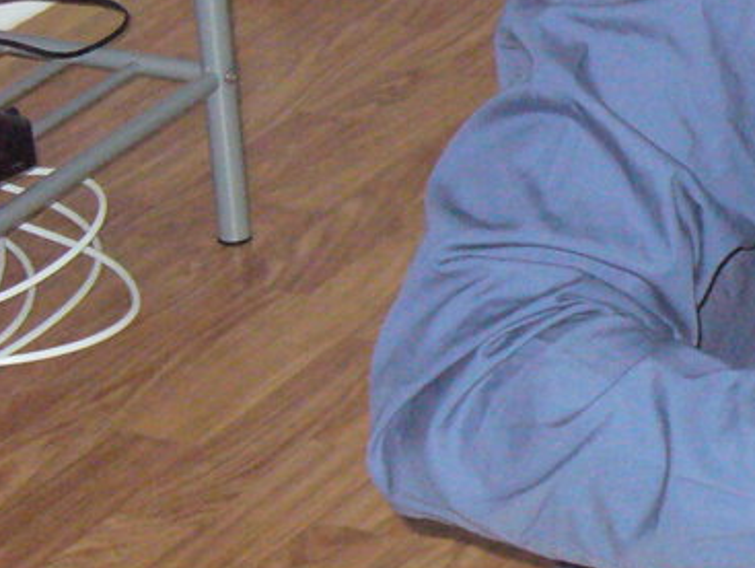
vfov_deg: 7.6
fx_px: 4279
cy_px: 136
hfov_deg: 9.8
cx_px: 1115
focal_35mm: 196
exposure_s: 1/30
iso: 400
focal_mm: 9.9
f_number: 3.1
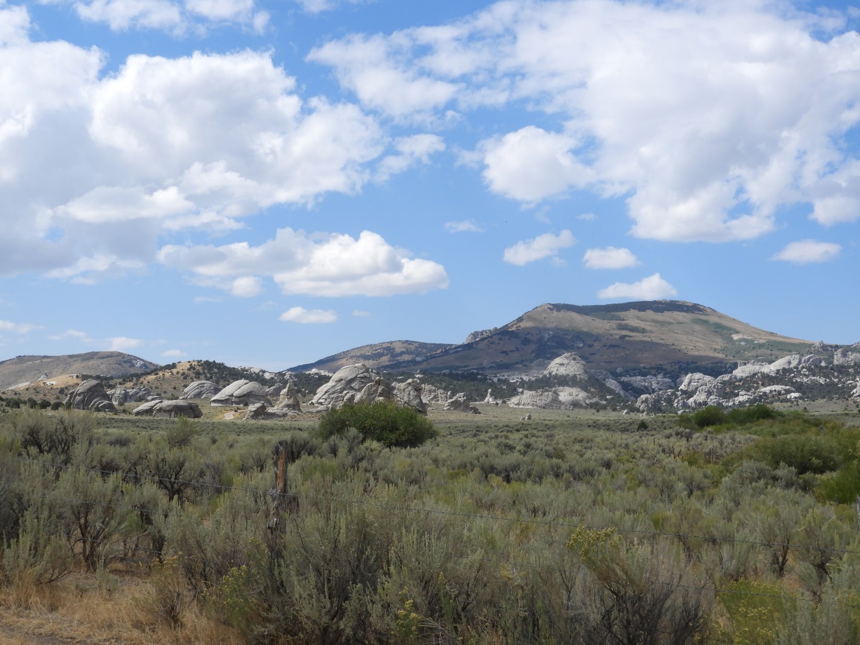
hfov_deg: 38.2
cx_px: 430
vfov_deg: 29.1
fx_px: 1242
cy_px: 322
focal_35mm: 50
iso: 100
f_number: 4
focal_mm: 9
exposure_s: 1/1250
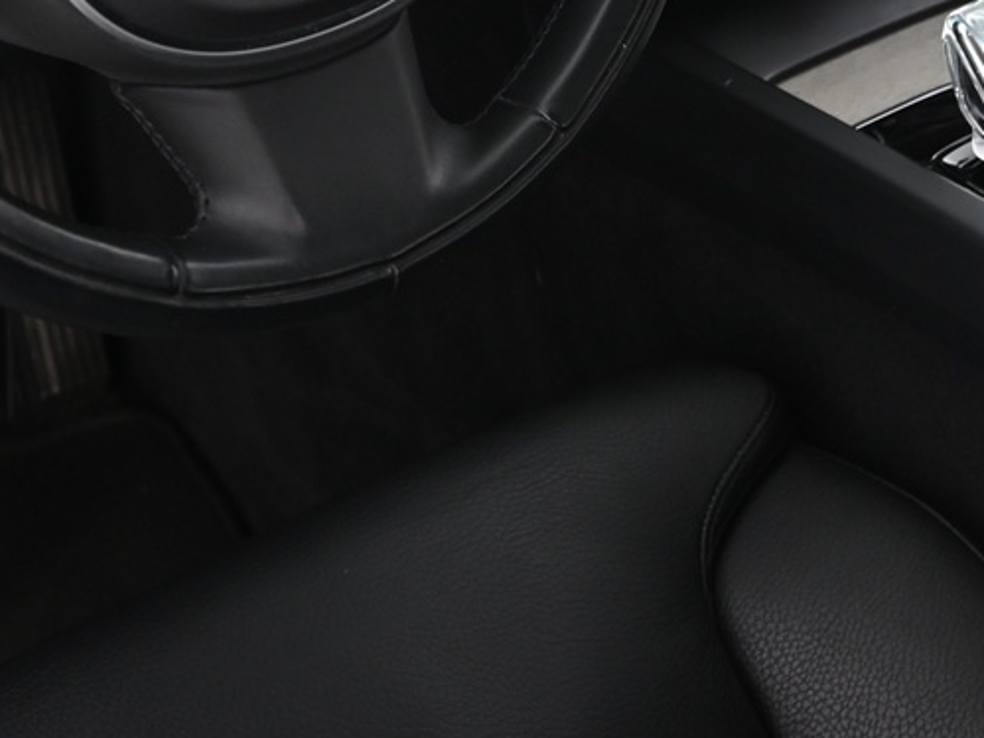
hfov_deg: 26.0
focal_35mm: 75
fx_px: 2131
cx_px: 448
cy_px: -6
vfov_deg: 19.1
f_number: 4
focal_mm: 24
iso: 2000
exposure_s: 1/15
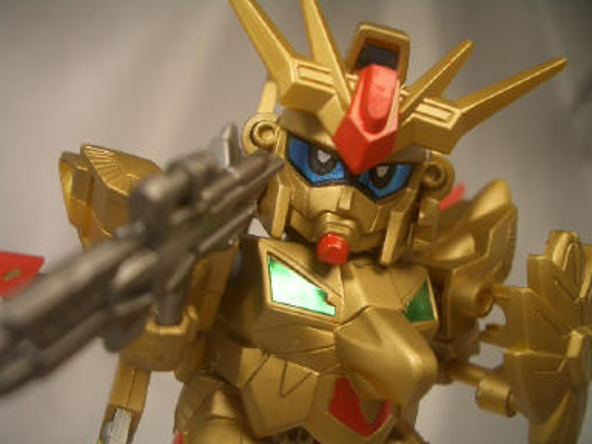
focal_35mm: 35
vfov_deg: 40.7
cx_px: 296
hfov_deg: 52.6
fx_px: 599
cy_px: 222
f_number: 2.6
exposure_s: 1/80
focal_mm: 5.8
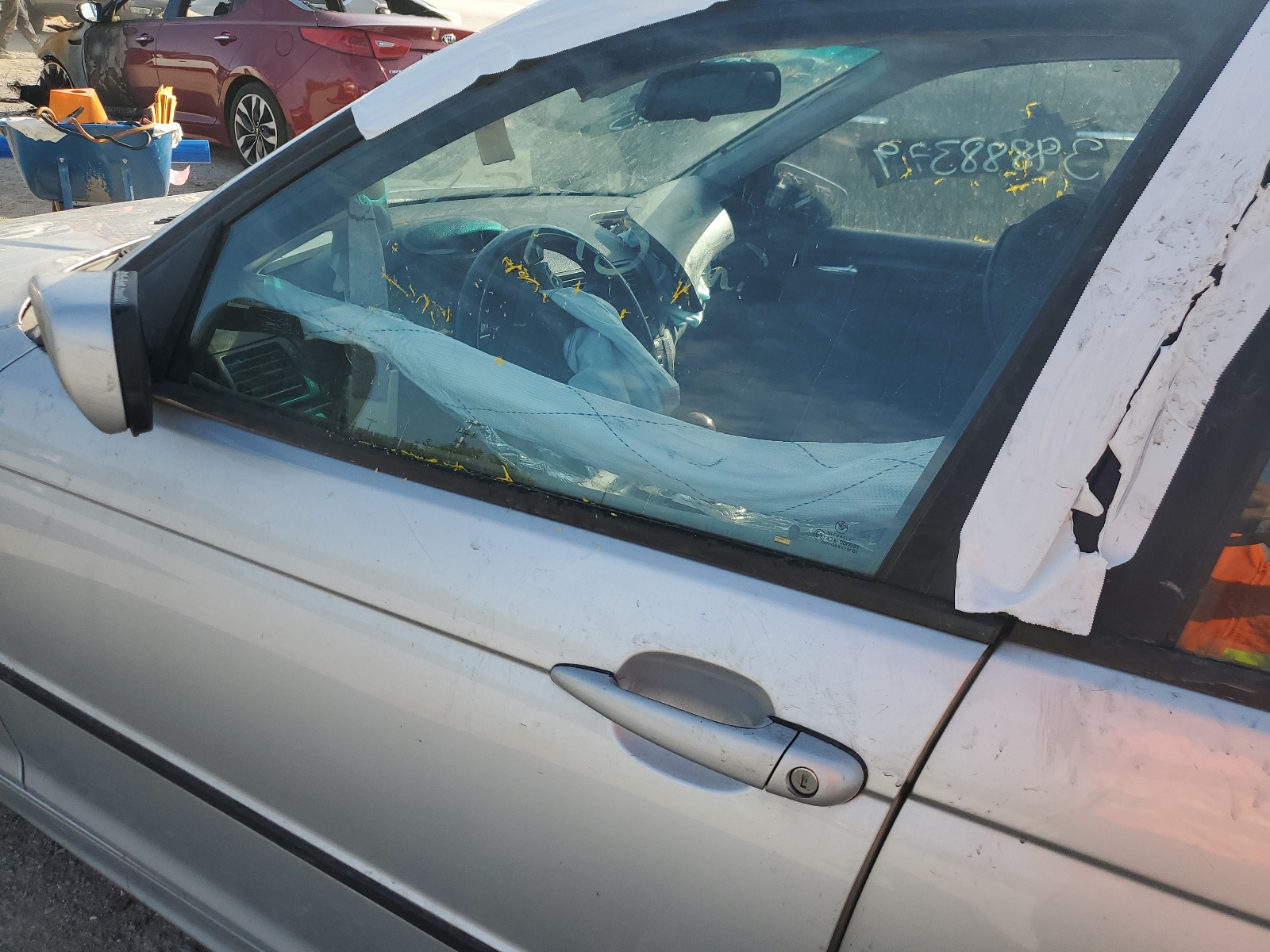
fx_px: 954
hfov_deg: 67.3
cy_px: 476
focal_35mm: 26
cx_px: 635
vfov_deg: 53.1
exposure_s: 1/1429
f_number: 1.5
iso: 50
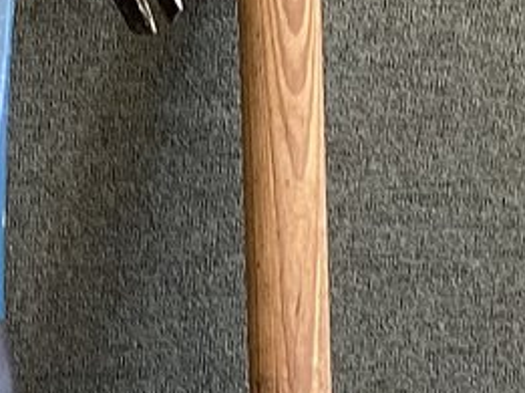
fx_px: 2726
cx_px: -367
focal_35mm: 180
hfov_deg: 10.5
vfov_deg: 7.6
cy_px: 952
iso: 50
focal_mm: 3.3
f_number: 2.4
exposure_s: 1/60
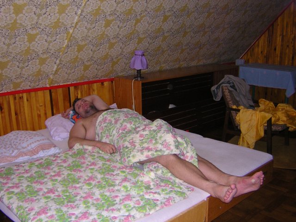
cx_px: 148
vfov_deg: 39.7
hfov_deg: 51.4
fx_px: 308
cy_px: 111
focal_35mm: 36
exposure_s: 1/60.1
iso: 210
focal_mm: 4.7
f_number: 2.6
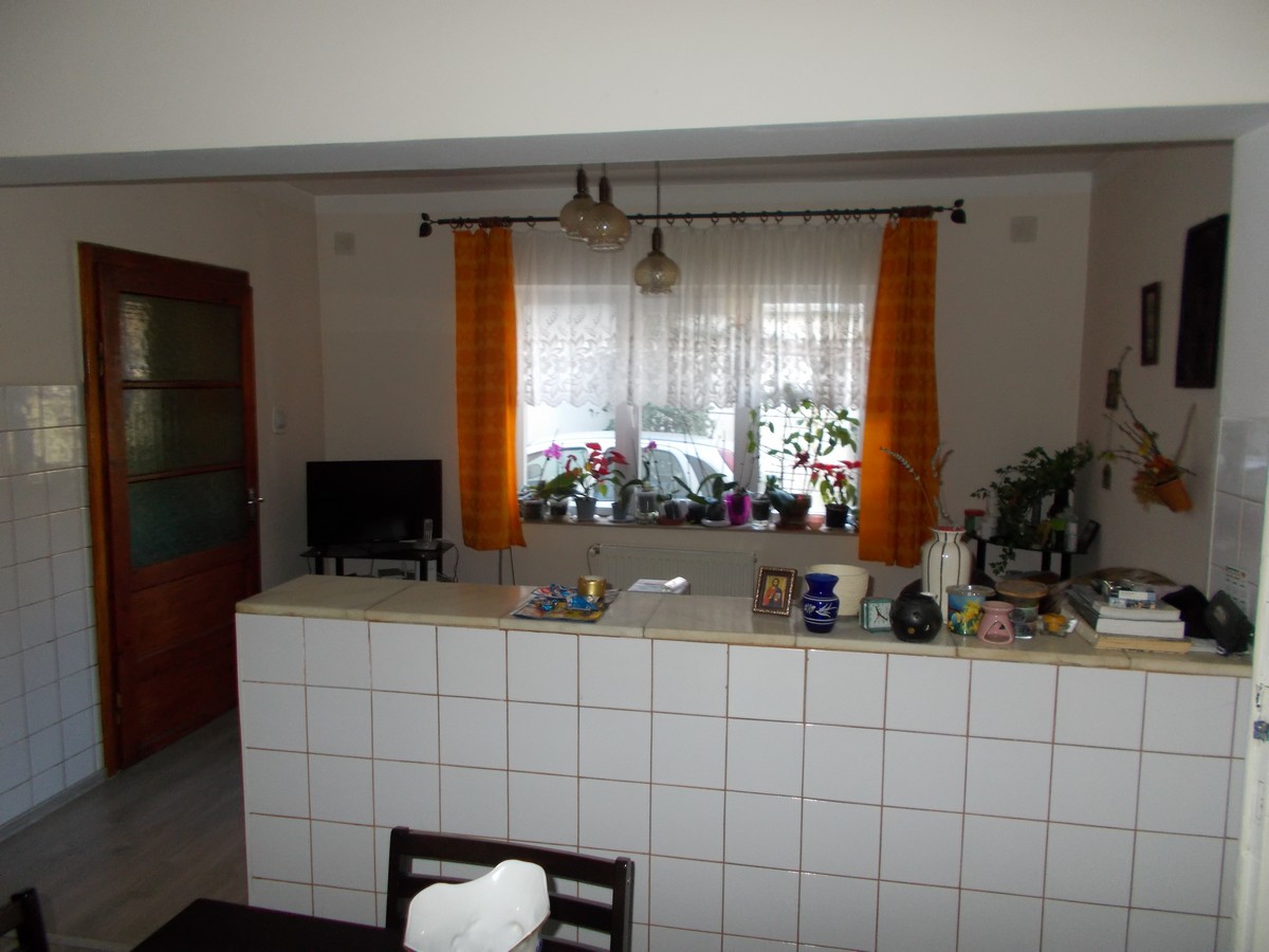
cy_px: 476
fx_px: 953
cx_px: 634
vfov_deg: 53.1
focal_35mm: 26
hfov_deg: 67.3
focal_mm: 4.6
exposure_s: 1/25
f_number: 3.2
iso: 200
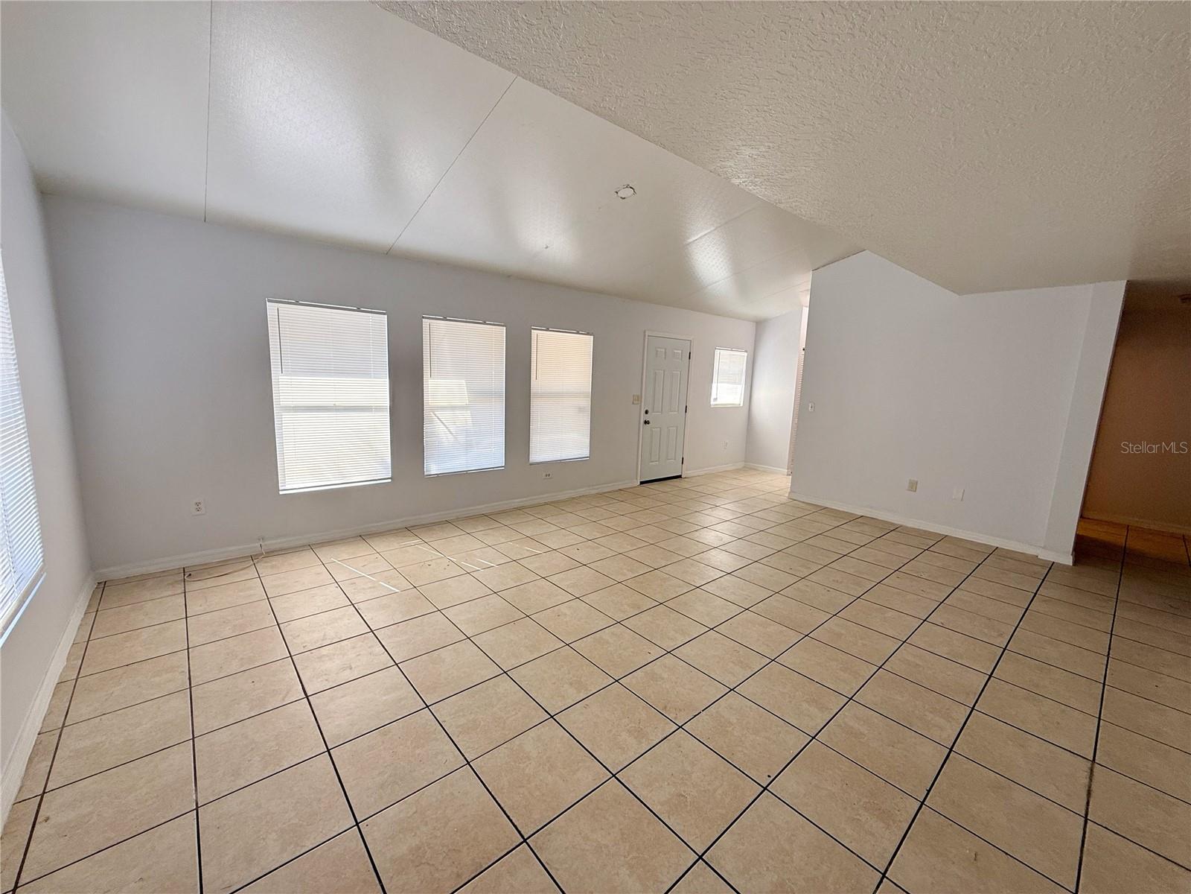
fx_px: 482
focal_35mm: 14
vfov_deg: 85.7
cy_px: 447
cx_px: 596
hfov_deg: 102.1
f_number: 2.2
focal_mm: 2.22
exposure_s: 1/121
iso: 50
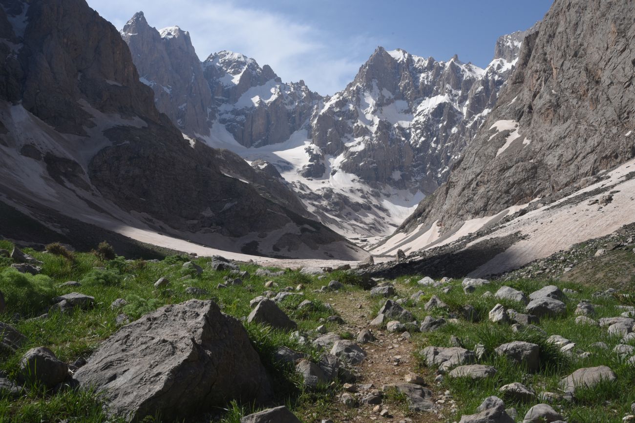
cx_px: 318
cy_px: 212
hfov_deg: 58.7
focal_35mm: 32
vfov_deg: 41.1
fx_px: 564
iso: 160
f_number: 16
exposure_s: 1/125
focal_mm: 32
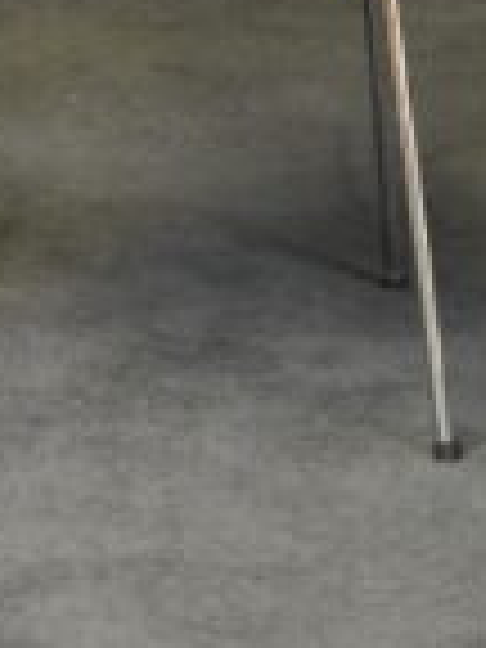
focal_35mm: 241
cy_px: -68
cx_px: -194
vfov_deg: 8.2
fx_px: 4511
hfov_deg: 6.1
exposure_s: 1/100
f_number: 7.1
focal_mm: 60
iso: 5000
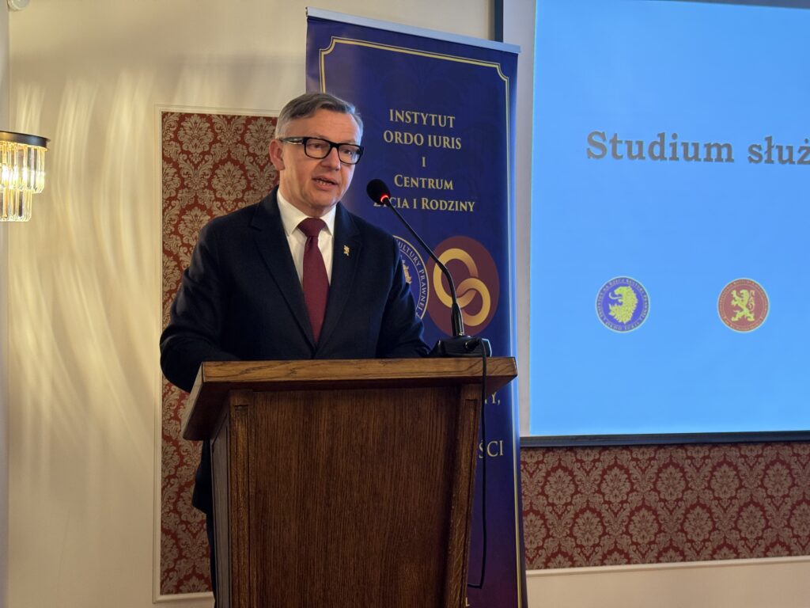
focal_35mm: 48
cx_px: 405
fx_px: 1123
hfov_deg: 39.7
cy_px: 304
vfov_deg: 30.3
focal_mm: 6.76
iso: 160
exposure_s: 1/60
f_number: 1.78
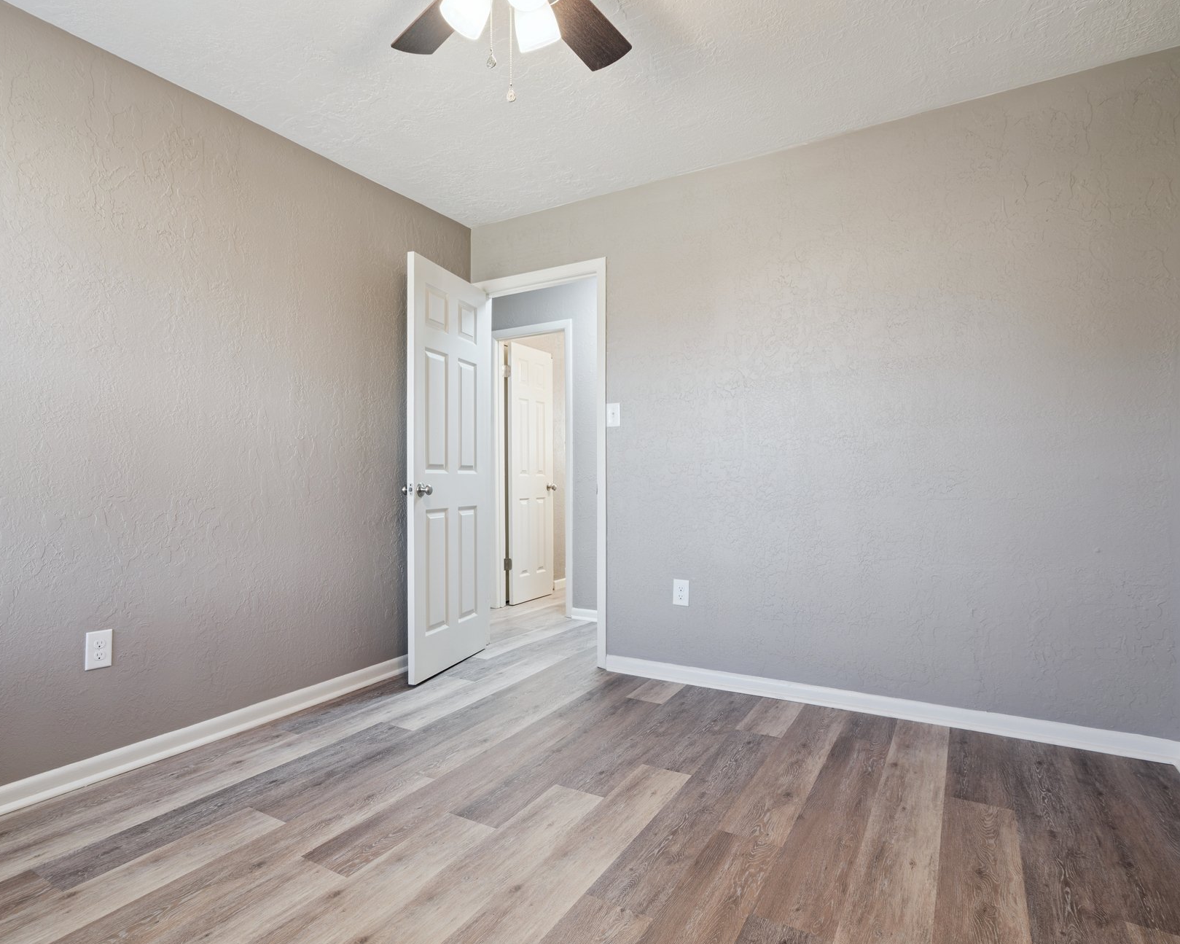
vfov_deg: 70.8
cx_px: 543
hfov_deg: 83.1
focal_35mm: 19
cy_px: 494
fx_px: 664
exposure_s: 1/10
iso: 200
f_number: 7.1
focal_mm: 16
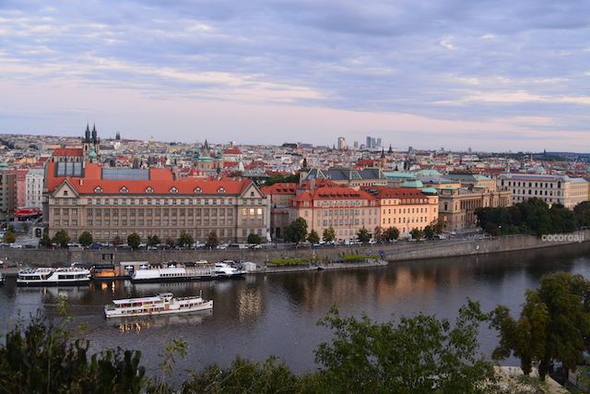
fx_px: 688
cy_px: 197
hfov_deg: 46.4
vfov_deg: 31.9
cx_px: 295
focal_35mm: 42
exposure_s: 1/15
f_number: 6.3
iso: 800
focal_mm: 28
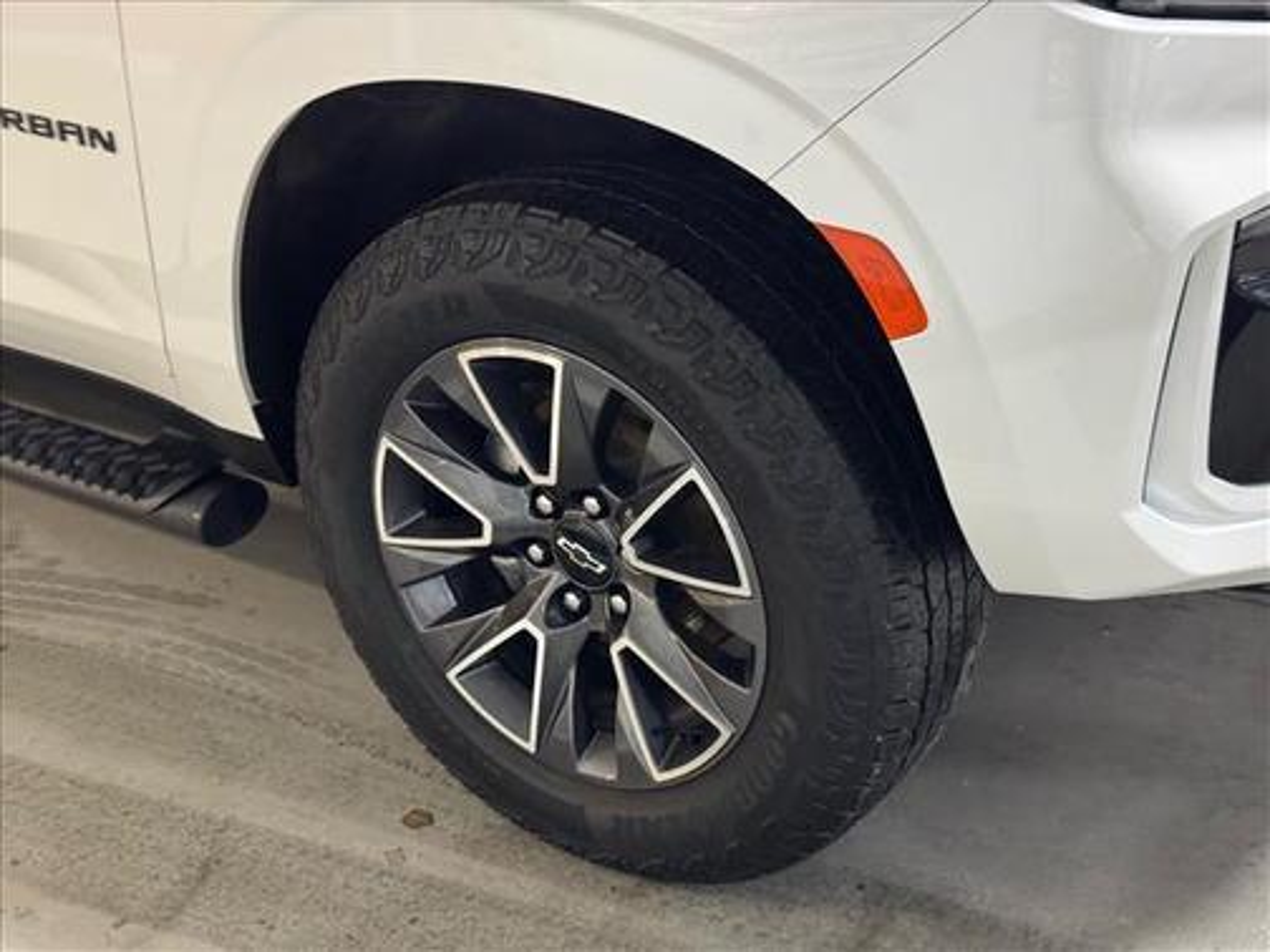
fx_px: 1761
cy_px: 476
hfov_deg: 39.7
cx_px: 635
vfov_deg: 30.3
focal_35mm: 48
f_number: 1.78
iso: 320
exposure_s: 1/40
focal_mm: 6.76
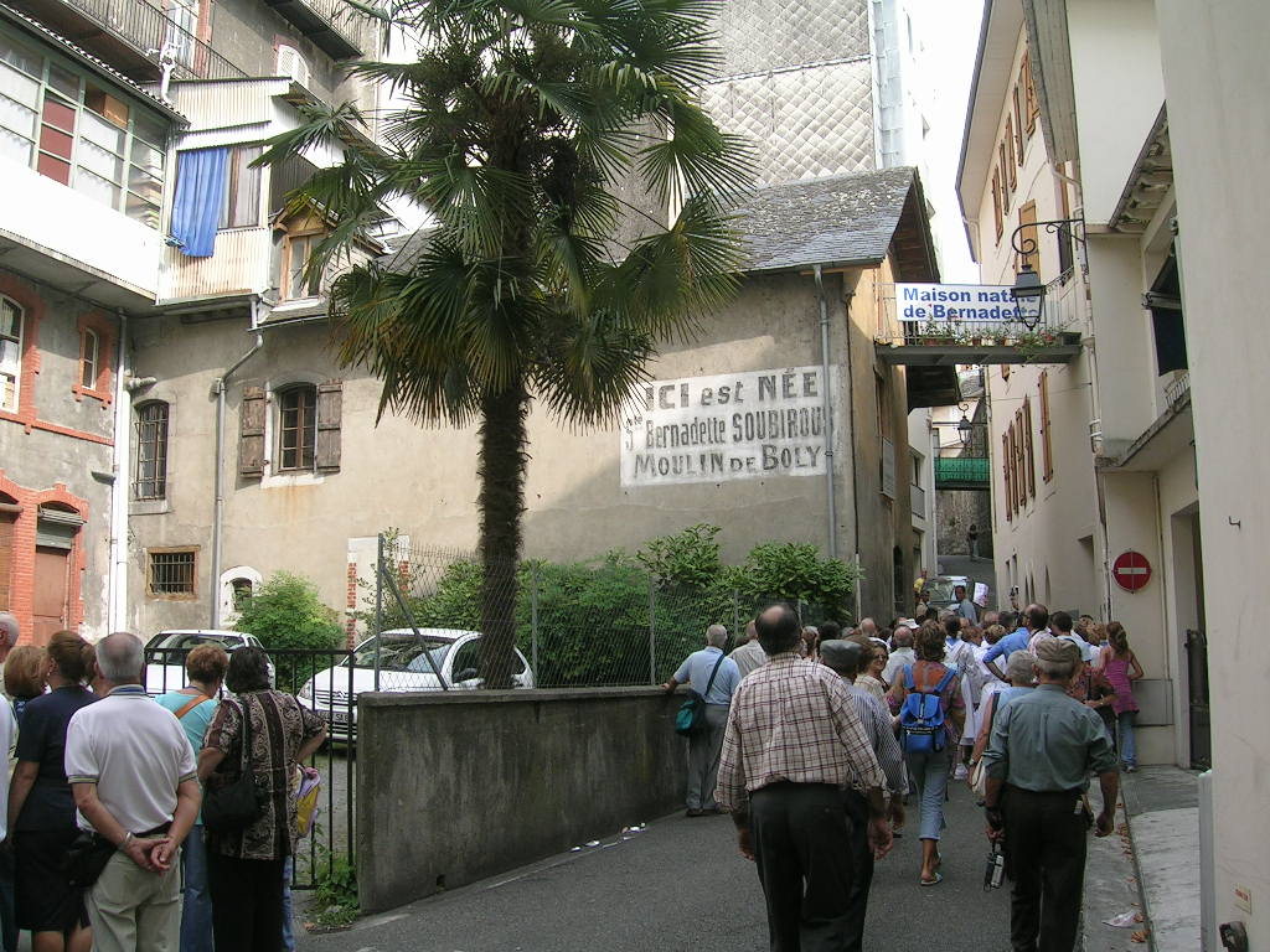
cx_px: 635
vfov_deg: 40.7
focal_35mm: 35
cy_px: 476
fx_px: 1284
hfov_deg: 52.6
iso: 50
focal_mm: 5.4
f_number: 4.8
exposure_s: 1/136
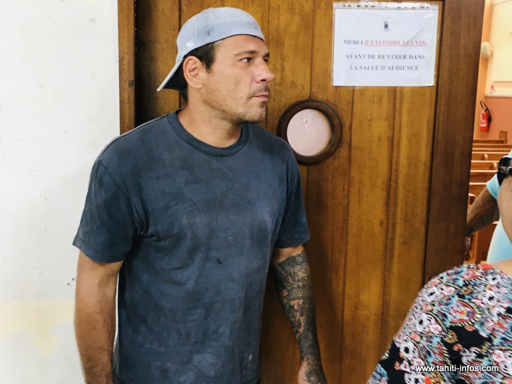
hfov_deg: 61.7
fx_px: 429
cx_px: 256
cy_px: 192
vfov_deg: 48.2
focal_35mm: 29
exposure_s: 1/30
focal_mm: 4.15
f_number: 2.2
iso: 125
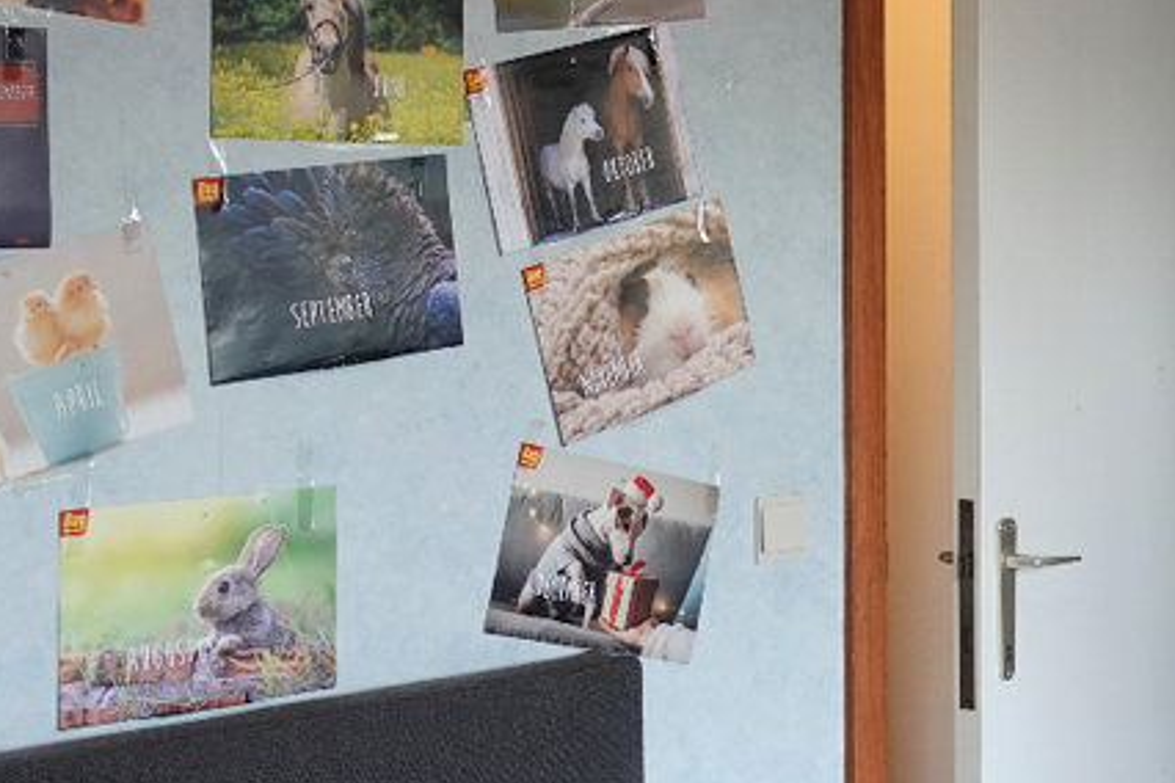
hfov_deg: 25.5
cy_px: 196
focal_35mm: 76
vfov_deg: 17.8
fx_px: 2480
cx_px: 1139
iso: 200
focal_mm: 8.8
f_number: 1.8
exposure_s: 1/30
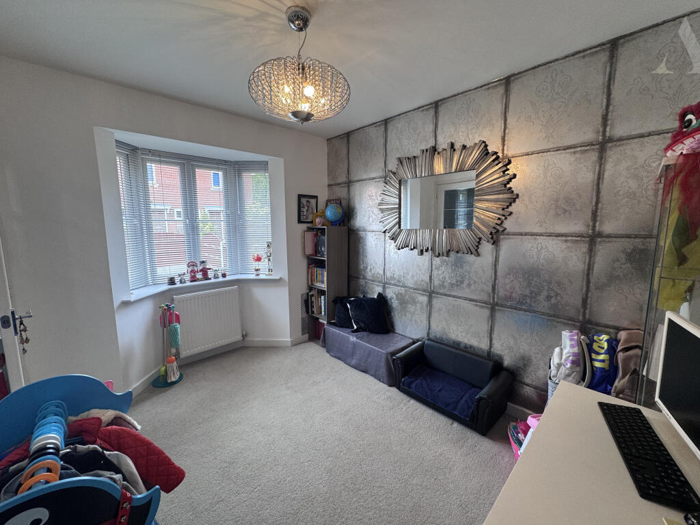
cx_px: 350
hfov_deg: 102.1
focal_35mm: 14
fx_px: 283
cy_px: 262
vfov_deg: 85.7
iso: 100
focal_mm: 2.22
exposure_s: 1/100
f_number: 2.2
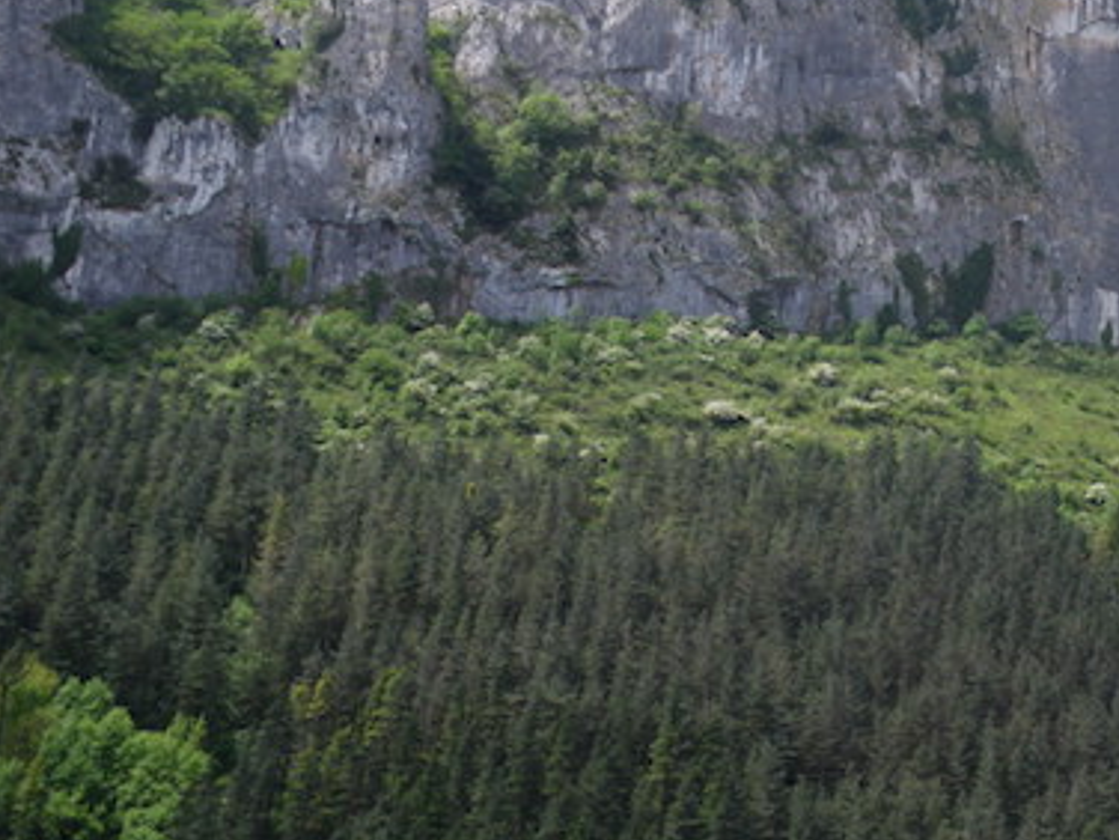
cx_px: 997
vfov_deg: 21.3
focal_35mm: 68
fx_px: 2198
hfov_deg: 27.6
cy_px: 156
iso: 64
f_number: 3.5
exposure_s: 1/320
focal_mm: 6.3
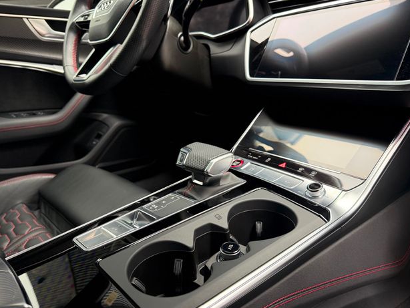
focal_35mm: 25
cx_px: 202
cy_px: 159
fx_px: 296
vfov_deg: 54.9
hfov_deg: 69.4
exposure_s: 1/72
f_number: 1.78
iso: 200
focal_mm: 6.76
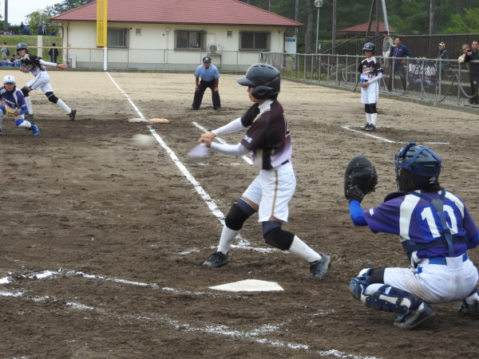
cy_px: 180
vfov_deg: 14.1
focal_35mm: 105
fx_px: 1453
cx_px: 240
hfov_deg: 18.7
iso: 100
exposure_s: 1/200
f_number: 4.8
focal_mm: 18.8
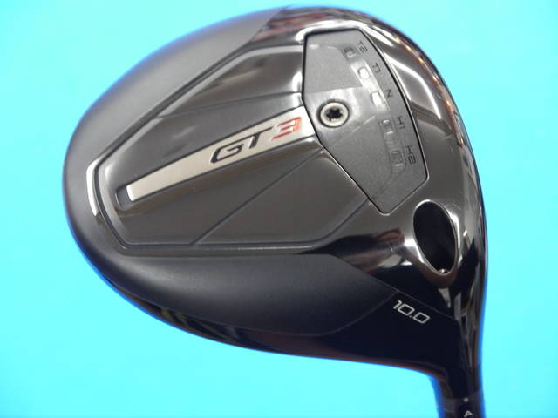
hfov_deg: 23.3
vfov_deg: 17.6
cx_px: 279
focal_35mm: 84
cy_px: 209
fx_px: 1354
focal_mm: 42
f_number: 5.6
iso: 800
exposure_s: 1/40
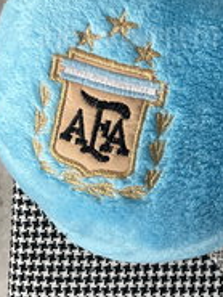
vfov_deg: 25.2
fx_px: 643
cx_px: 302
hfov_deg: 18.1
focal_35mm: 75
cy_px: 33
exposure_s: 1/122
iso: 100
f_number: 1.6
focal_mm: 5.1
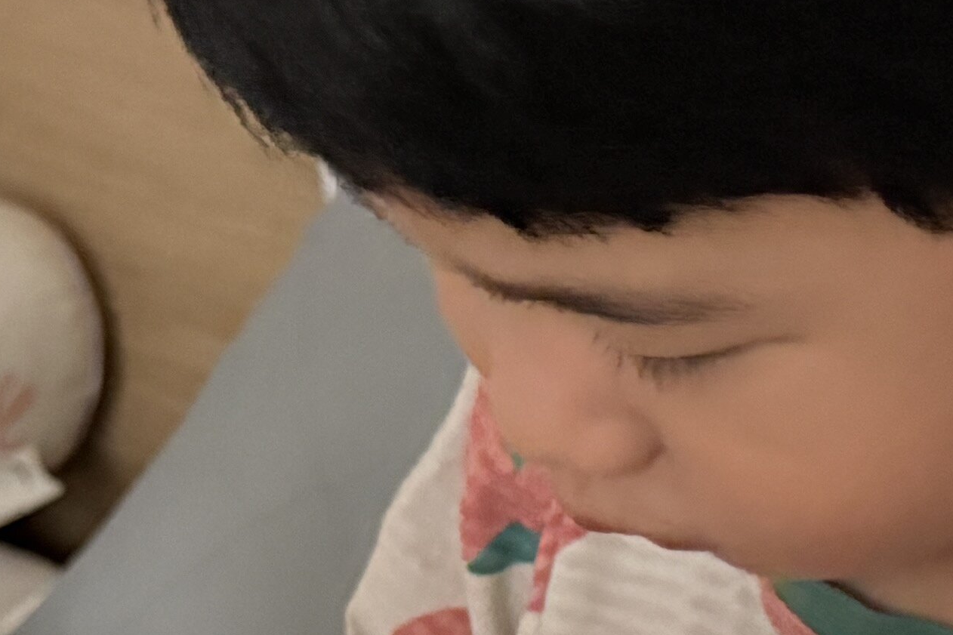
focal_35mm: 113
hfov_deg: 18.1
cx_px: 388
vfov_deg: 12.0
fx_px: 2991
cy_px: 570
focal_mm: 6.76
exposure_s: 1/30
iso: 1000
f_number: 1.78
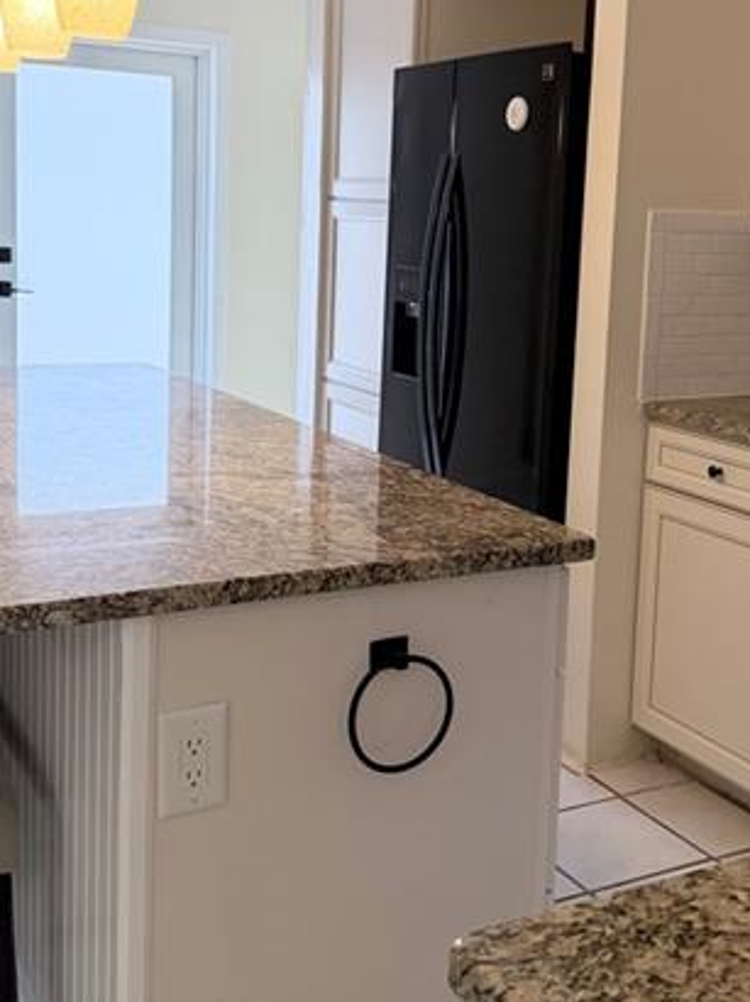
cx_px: 445
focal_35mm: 45
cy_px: 369
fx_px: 1301
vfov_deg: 41.8
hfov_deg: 32.1
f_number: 1.78
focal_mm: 6.76
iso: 200
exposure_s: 1/156
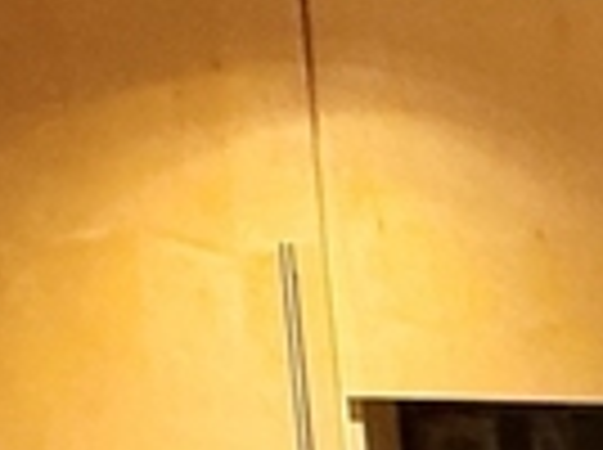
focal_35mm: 107
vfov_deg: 12.8
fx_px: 1861
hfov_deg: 11.5
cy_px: 742
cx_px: 1773
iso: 400
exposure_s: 1/60
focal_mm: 2.22
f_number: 2.2
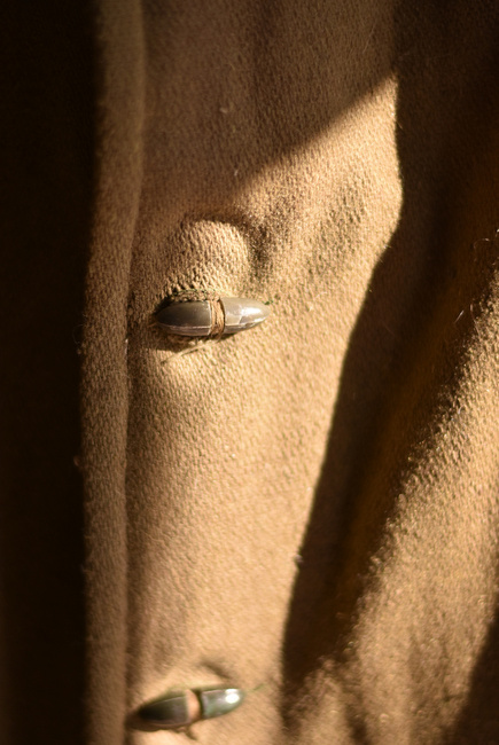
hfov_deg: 18.2
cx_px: 250
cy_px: 372
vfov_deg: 27.0
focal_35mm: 75
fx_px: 1555
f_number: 1.8
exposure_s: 1/2000
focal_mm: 50
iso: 200
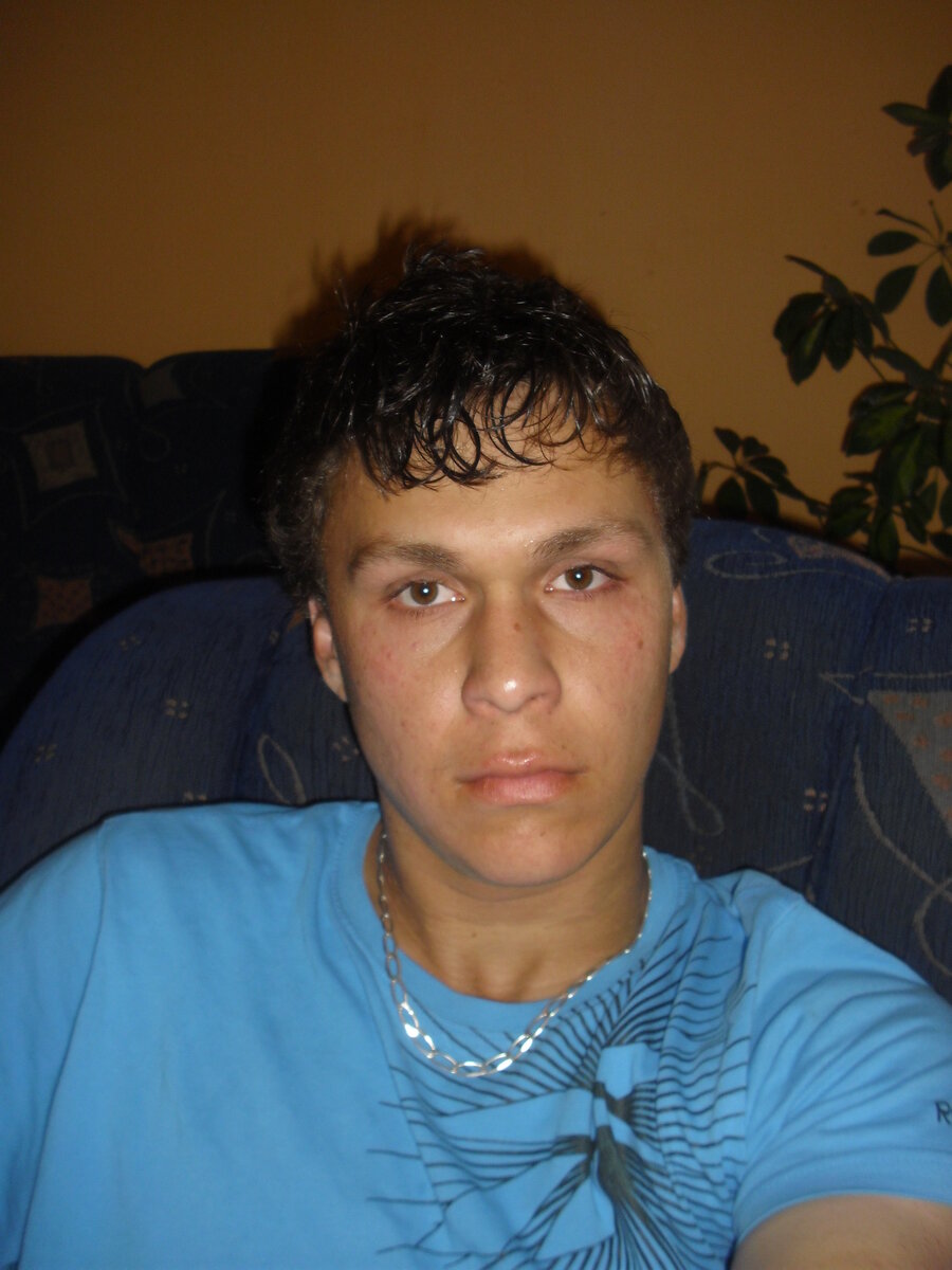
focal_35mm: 38
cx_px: 476
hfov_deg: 37.7
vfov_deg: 49.0
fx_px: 1393
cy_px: 635
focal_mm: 6.2
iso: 100
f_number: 2.8
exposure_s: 1/60
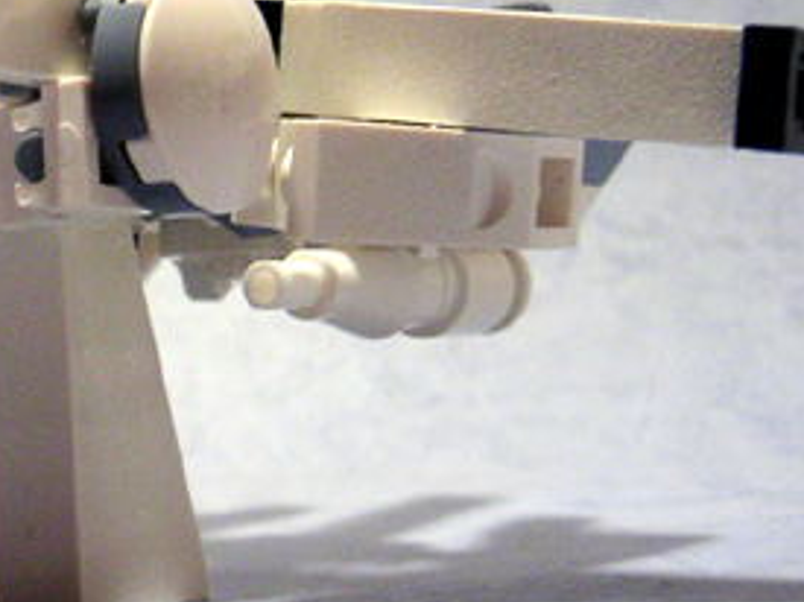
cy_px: 120
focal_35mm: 83
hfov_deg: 23.0
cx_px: 96
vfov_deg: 17.6
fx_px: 1927
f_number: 2.8
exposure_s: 1/45
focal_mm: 6
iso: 100
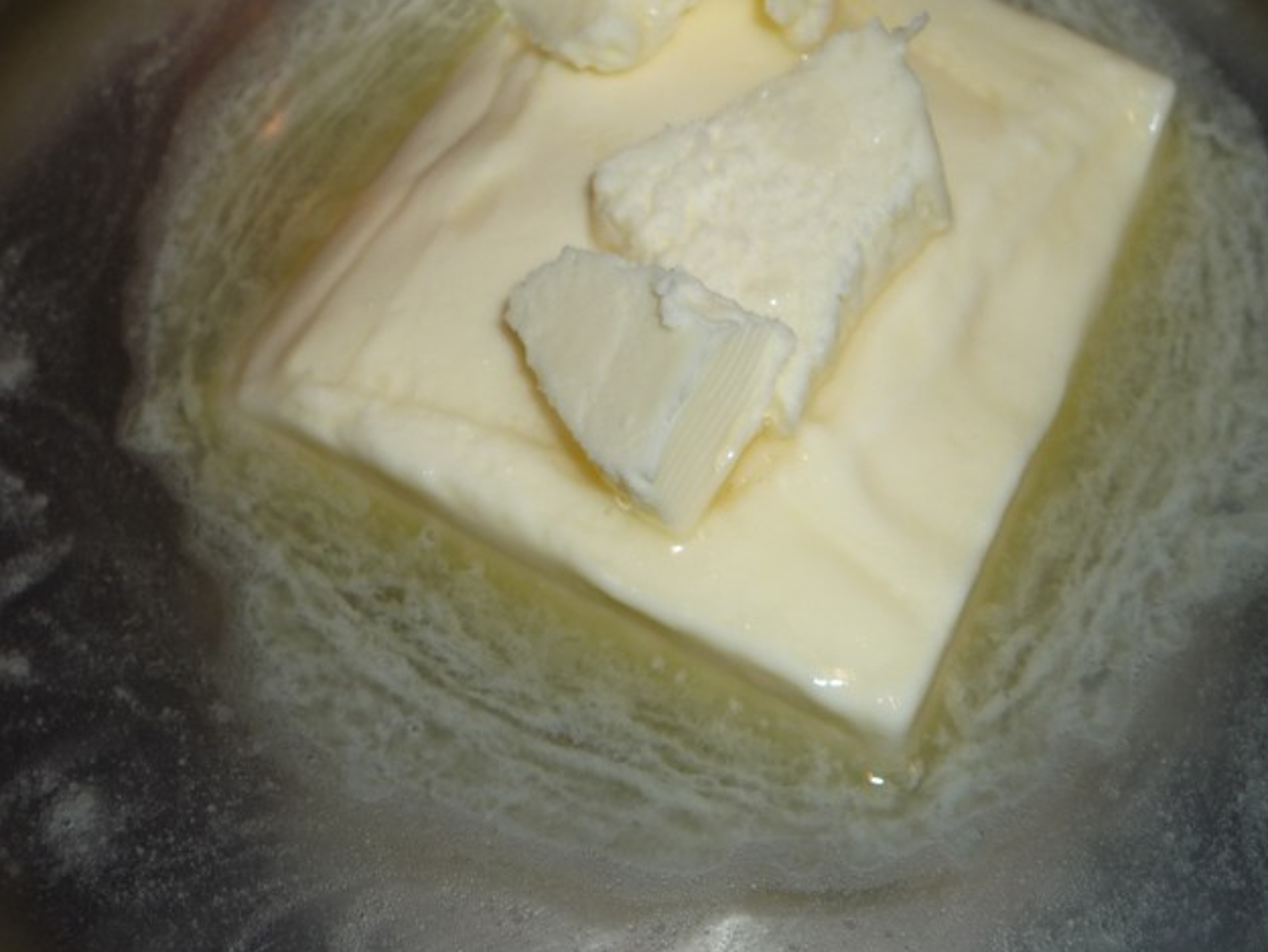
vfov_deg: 26.5
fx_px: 2015
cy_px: 382
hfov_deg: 34.9
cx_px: 629
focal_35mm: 55
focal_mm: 7.5
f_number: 4.5
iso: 100
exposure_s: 1/30
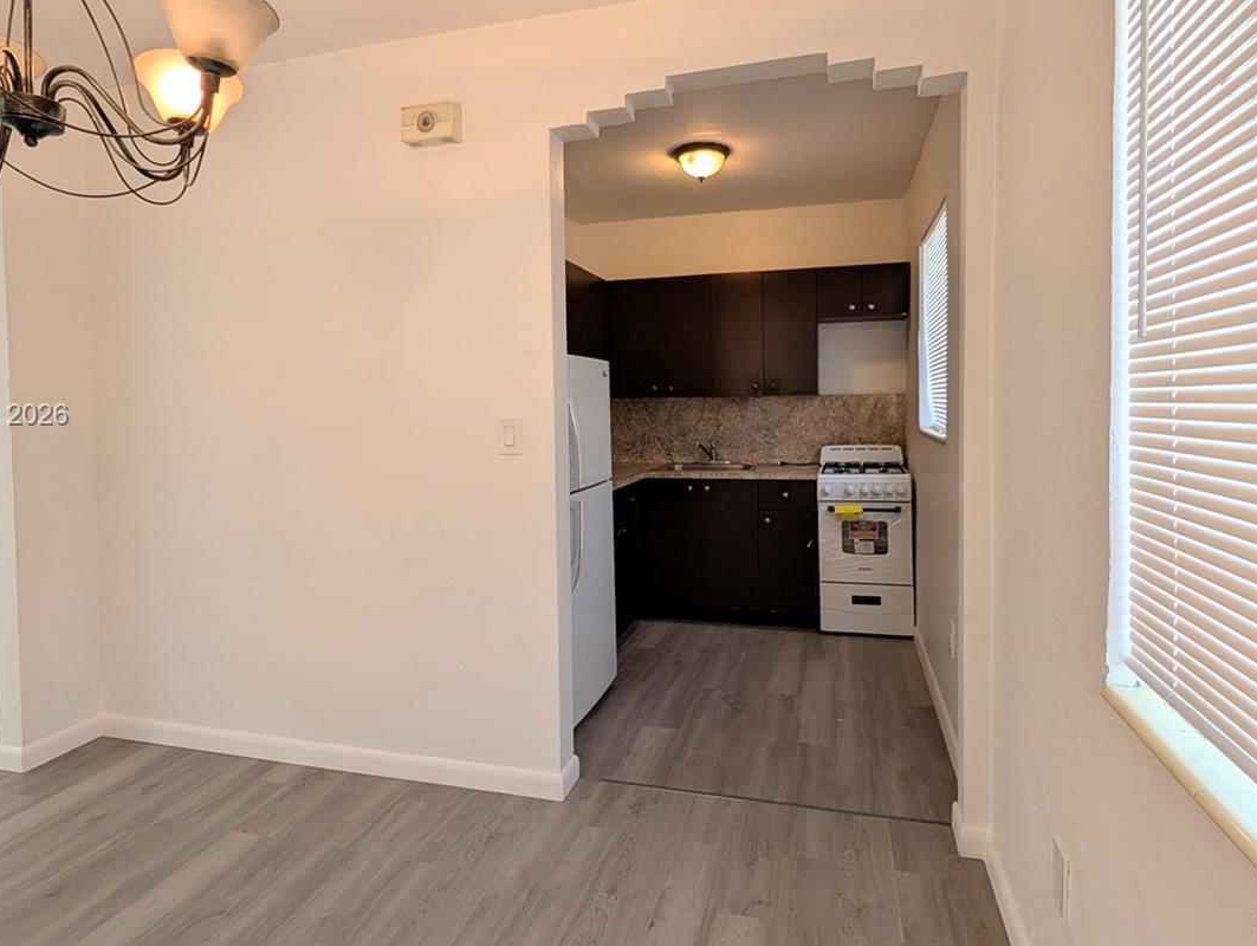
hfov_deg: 87.7
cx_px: 642
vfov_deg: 71.4
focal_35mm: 18
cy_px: 416
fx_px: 654
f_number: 1.7
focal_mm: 2.02
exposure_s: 1/145
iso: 43
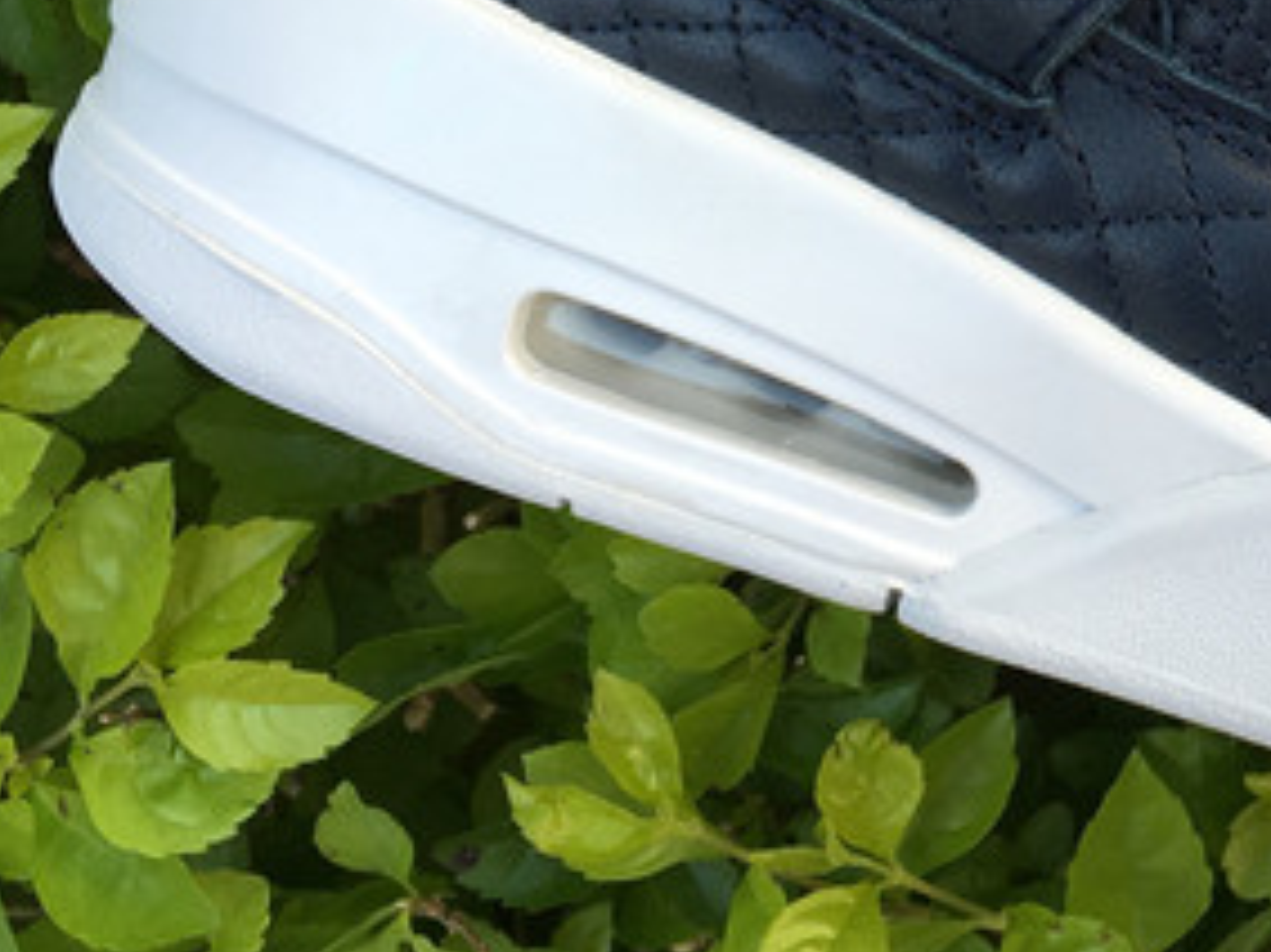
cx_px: 1397
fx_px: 3010
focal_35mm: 82
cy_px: -162
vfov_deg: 17.2
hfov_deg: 22.5
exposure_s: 1/246
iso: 25
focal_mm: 4.15
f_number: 2.2
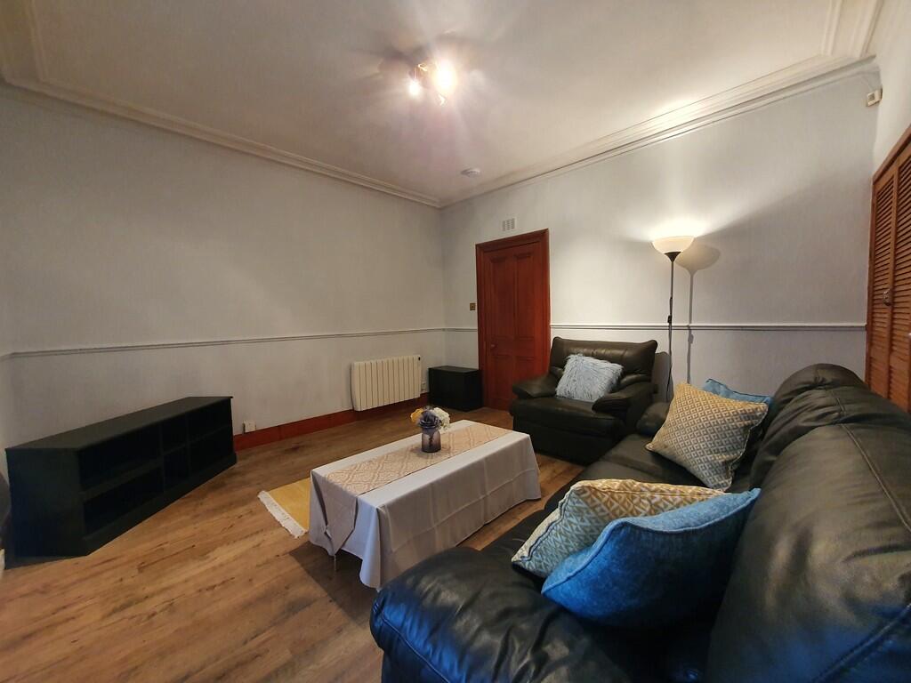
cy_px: 342
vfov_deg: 89.9
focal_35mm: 13
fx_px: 342
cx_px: 456
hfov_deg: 106.2
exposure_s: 1/33
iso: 320
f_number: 2.2
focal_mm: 1.8
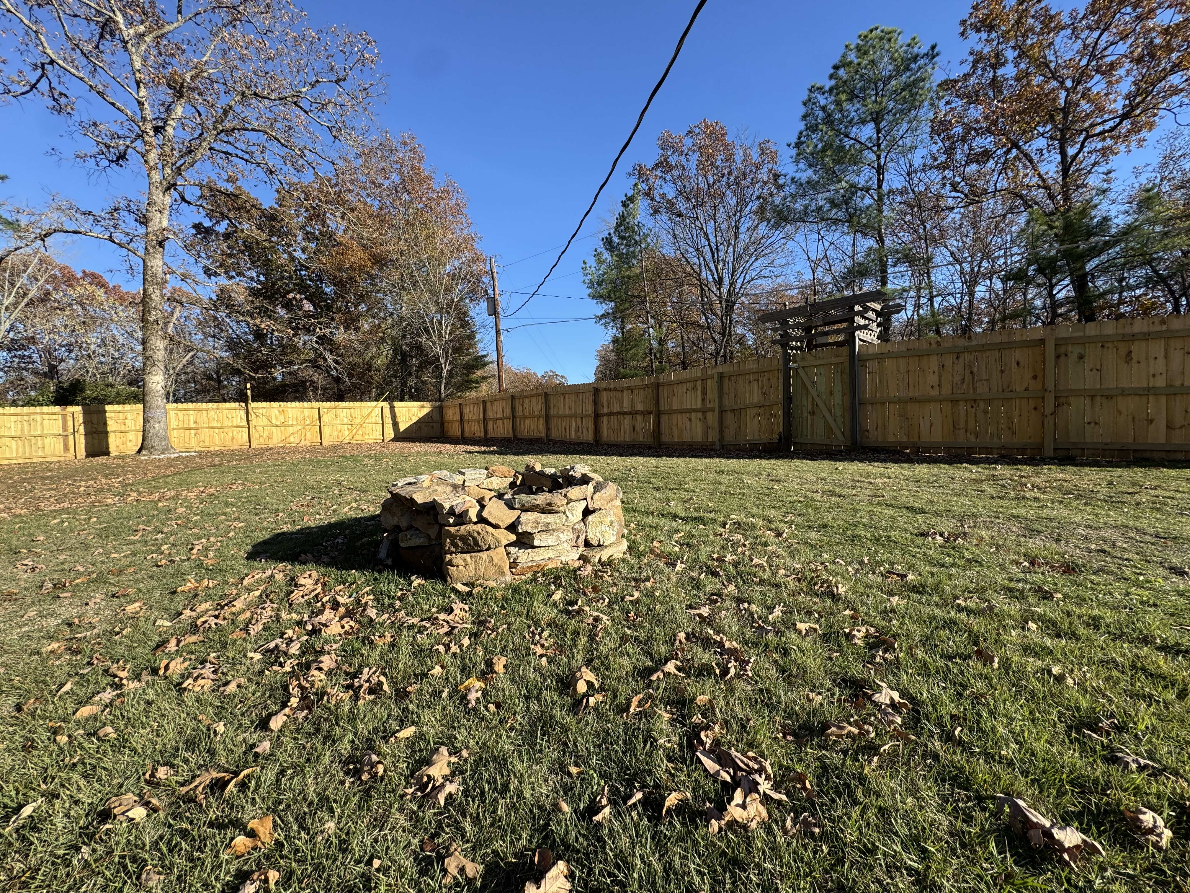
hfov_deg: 102.1
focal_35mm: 14
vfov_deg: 85.7
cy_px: 446
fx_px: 481
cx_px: 595
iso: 50
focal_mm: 2.22
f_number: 2.2
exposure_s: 1/849
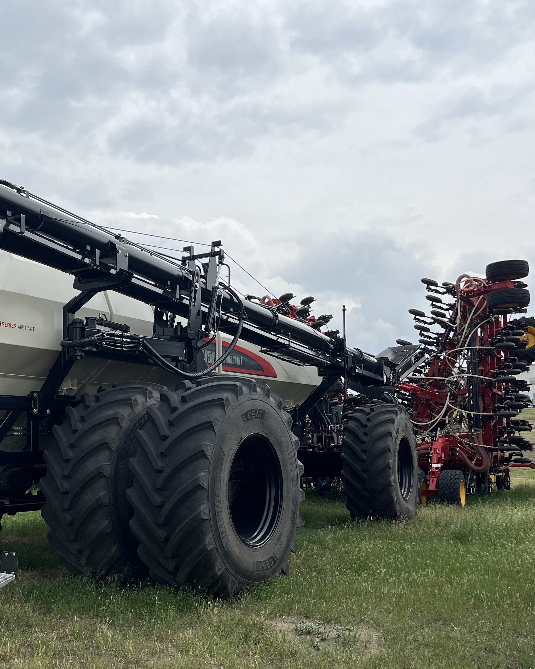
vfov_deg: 45.6
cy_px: 390
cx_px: 112
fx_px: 792
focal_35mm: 40
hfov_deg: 36.2
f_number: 1.6
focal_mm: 5.1
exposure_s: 1/3745
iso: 50
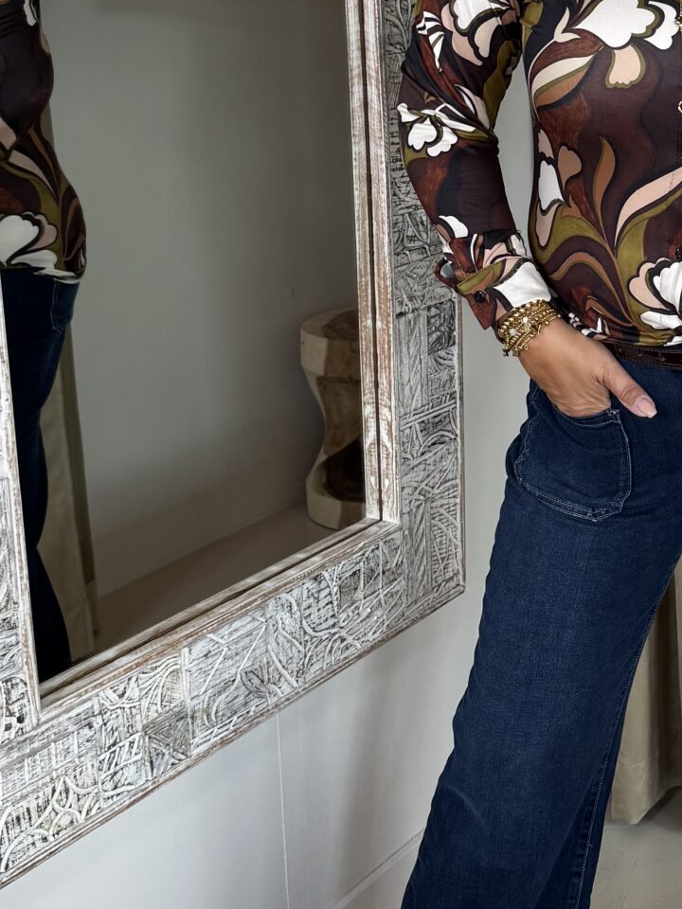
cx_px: 720
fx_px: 1681
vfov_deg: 30.1
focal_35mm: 64
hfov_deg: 21.9
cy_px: 329
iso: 80
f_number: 1.78
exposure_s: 1/100
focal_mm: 6.76
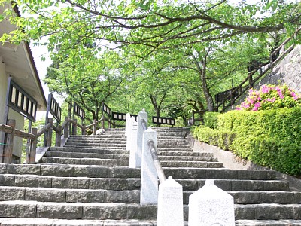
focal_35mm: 35
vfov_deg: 40.7
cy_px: 113
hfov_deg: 52.6
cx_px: 150
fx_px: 304
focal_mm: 7.4
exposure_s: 1/100
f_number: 4.5
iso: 80
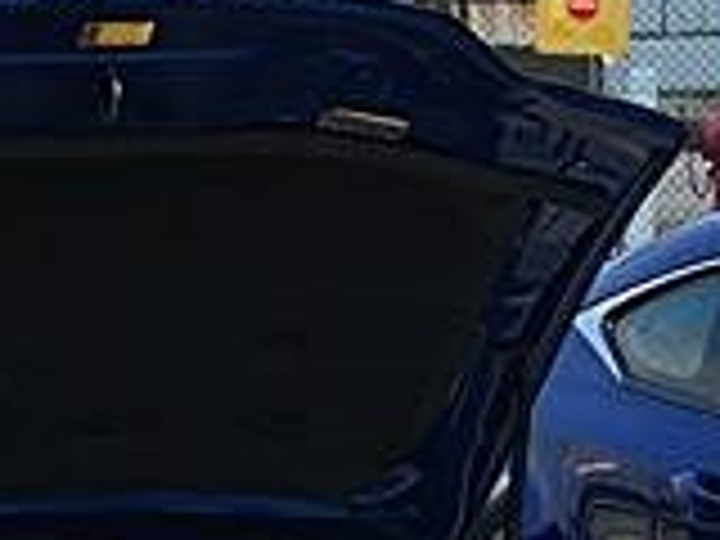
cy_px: 369
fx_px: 3765
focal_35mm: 181
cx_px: 936
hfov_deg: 10.7
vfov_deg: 8.2
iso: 25
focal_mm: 4.15
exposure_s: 1/1012
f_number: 2.2
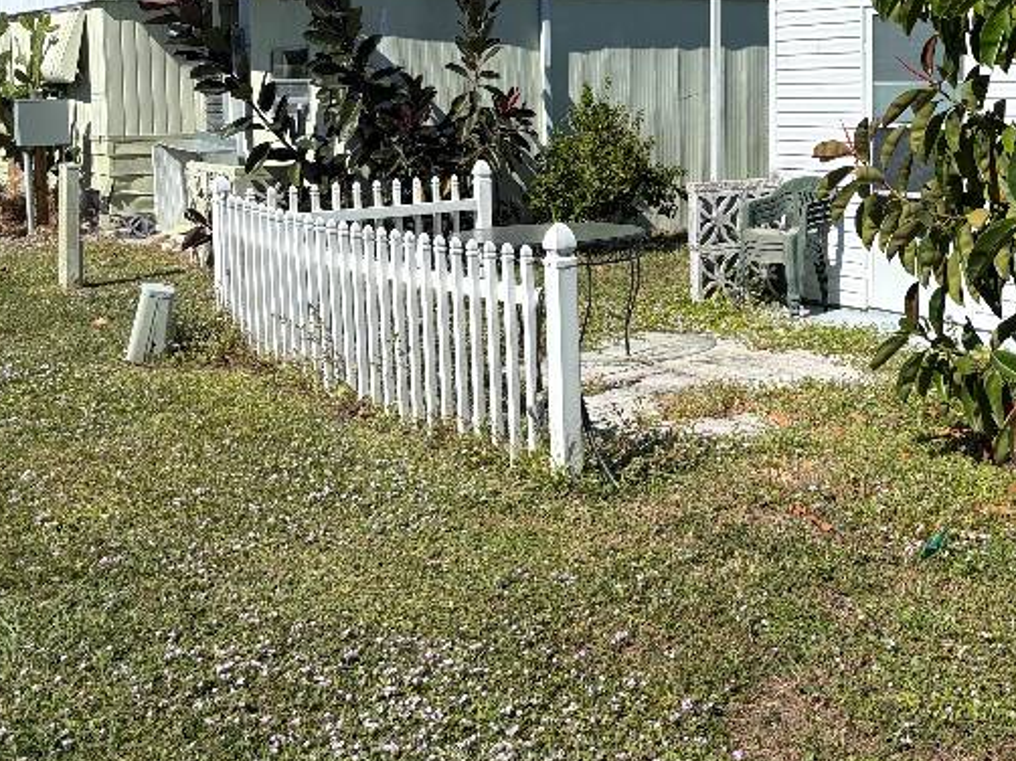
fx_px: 1291
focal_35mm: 44
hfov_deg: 42.0
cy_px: 165
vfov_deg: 32.1
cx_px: 733
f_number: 1.6
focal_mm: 5.96
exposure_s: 1/4608
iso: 50
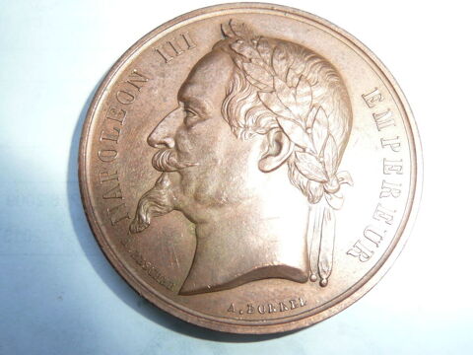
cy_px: 178
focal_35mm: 36
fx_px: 492
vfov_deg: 39.7
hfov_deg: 51.4
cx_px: 236
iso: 100
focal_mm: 4.9
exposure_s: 1/30
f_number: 3.4
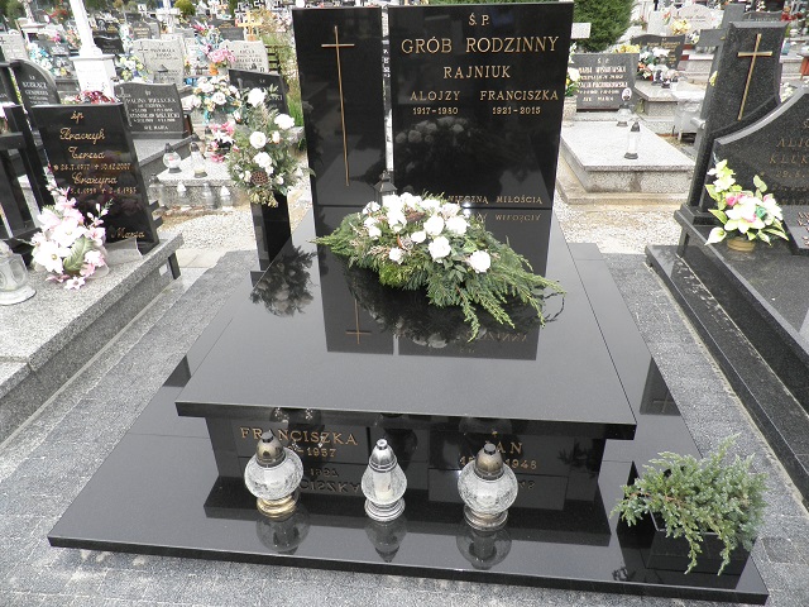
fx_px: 561
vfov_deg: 56.8
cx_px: 404
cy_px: 304
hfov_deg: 71.6
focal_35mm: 24
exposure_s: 1/250
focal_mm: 4.3
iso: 64
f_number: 3.3
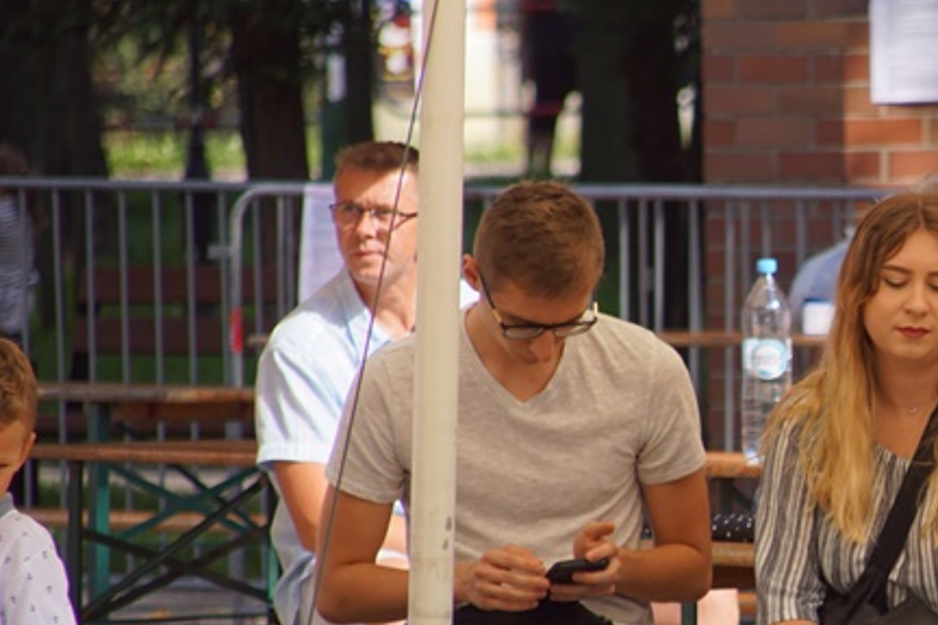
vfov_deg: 2.2
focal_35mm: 625
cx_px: 980
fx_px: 16283
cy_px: 434
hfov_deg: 3.3
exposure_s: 1/320
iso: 160
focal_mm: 180
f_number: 6.3
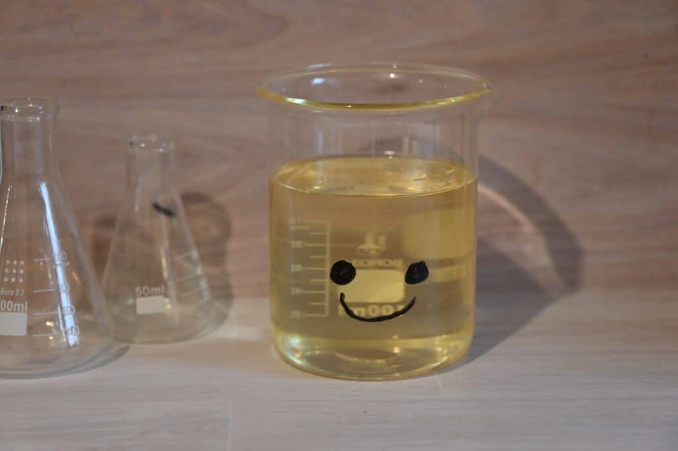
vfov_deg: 15.2
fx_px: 1694
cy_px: 226
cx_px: 339
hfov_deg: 22.6
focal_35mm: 90
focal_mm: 90
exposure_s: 1/80
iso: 3200
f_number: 5.3
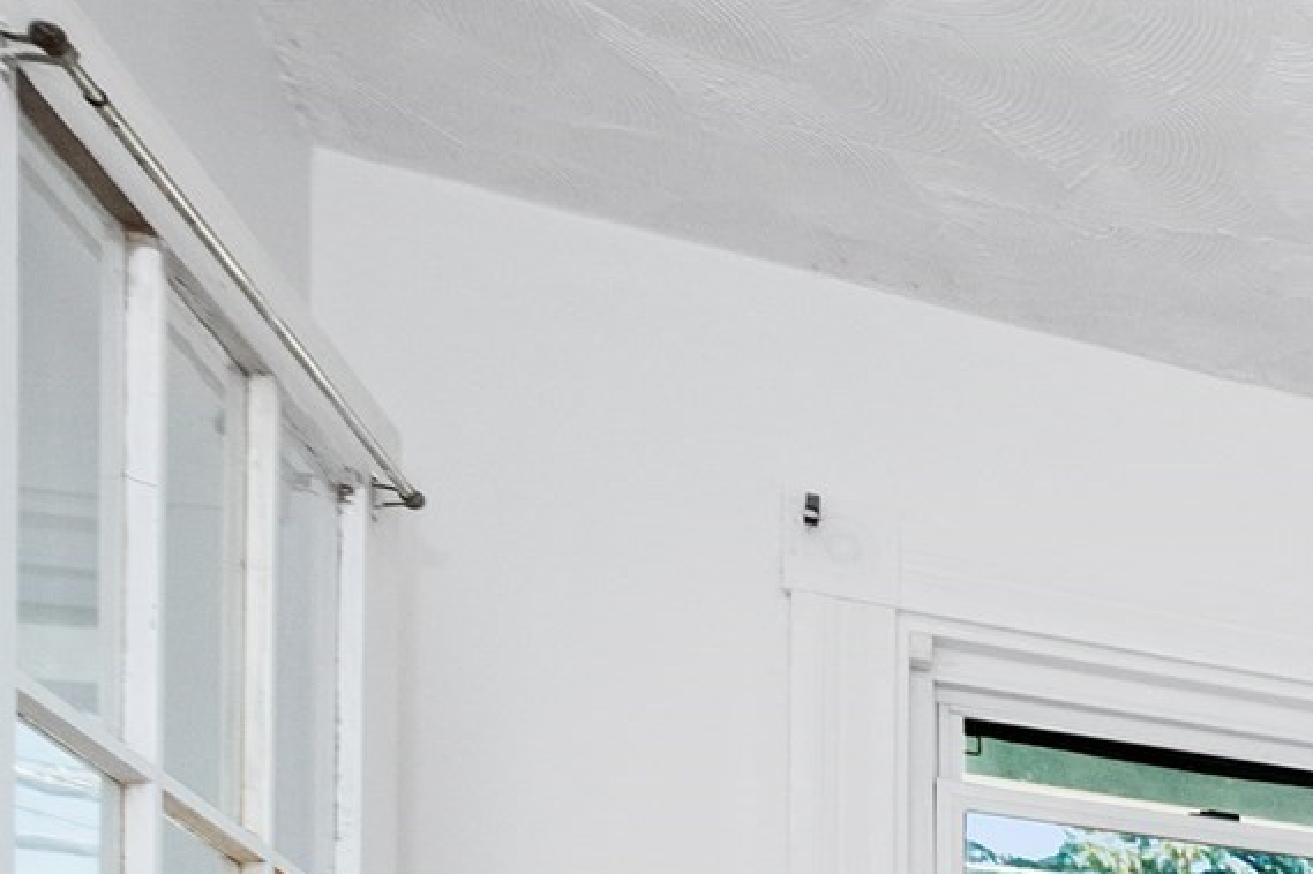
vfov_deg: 19.7
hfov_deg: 23.1
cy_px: 1502
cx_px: 2271
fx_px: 1969
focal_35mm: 54
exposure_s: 1/80
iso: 800
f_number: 6.3
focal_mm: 10
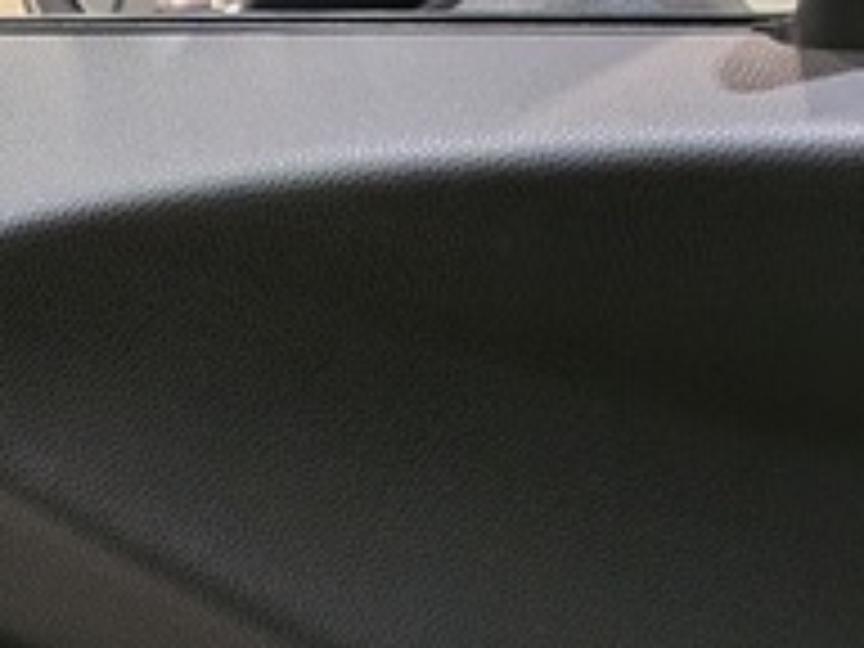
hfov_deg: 13.1
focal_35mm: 128
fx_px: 3195
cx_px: -909
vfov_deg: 11.1
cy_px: 1008
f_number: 1.7
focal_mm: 4.53
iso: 28
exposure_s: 1/204
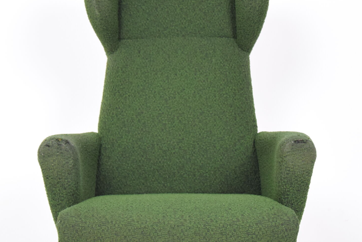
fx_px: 745
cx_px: 178
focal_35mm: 74
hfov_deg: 27.3
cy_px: 152
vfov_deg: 18.4
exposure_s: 1/100
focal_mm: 24
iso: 1600
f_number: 5
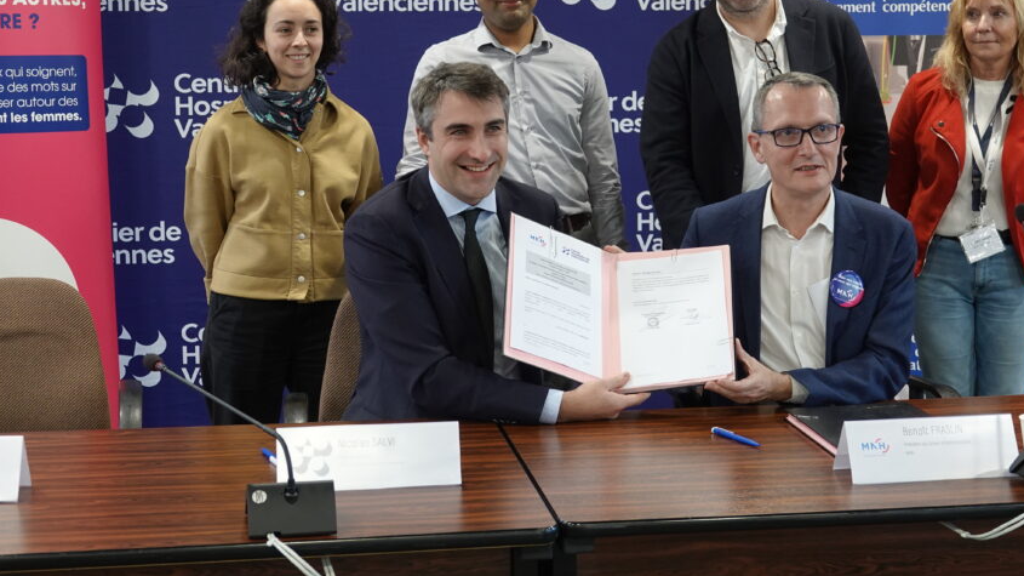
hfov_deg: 31.9
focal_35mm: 66
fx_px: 1792
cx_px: 554
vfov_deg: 18.2
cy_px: 197
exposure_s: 1/60
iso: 500
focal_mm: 18.92
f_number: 3.2
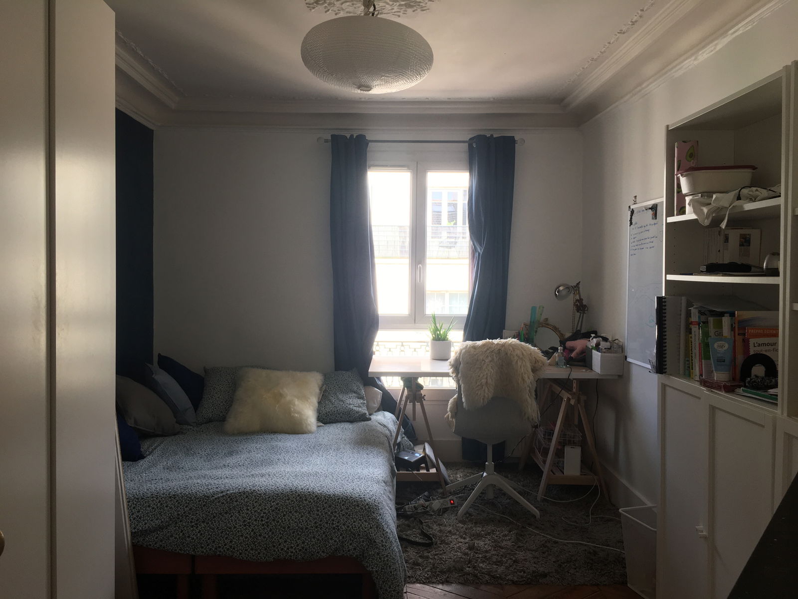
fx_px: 669
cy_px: 300
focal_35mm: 29
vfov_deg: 48.2
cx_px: 399
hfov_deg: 61.7
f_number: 2.2
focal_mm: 4.15
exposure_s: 1/50
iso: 32
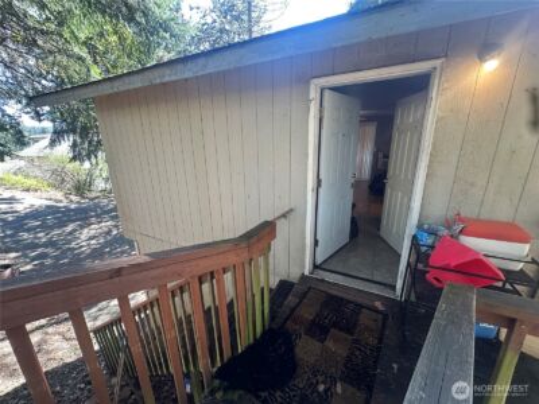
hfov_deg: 102.1
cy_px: 202
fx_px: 218
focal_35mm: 14
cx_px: 270
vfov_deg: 85.7
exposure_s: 1/99
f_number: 2.2
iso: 125
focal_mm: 2.22
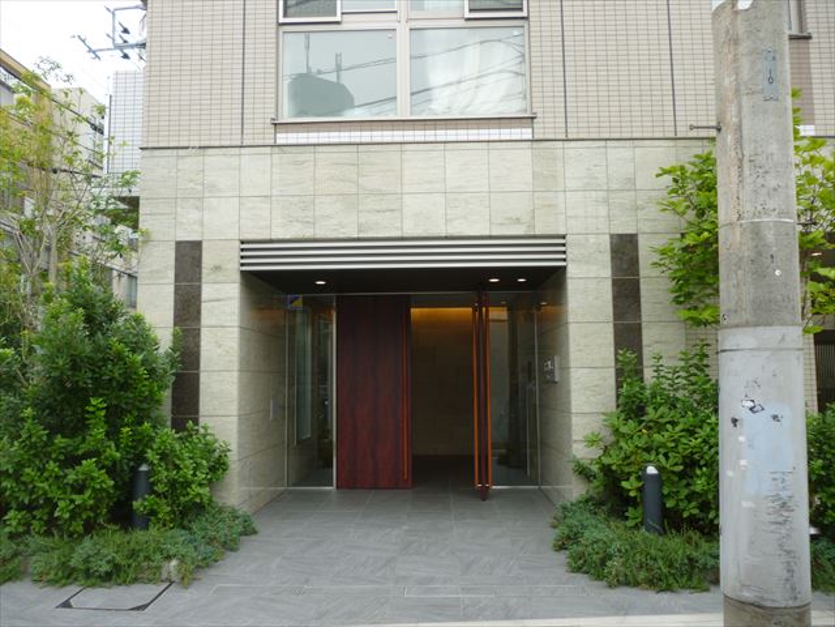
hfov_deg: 63.4
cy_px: 314
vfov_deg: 49.7
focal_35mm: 28
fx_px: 675
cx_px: 418
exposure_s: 1/200
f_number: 3.1
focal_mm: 5
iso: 100
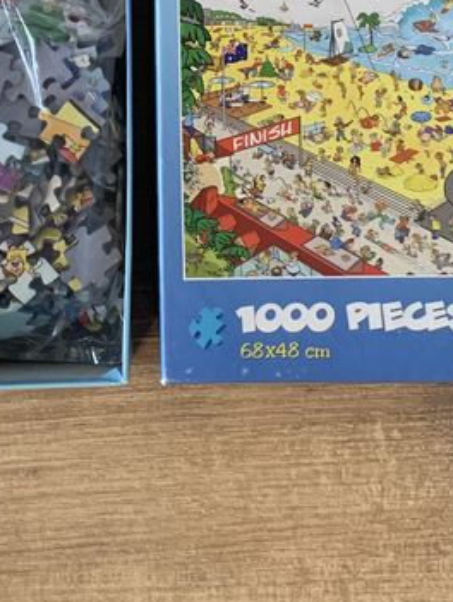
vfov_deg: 25.6
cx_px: 160
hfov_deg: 19.9
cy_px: 86
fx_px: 1289
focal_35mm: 74
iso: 320
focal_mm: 4.25
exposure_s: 1/50
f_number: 1.8
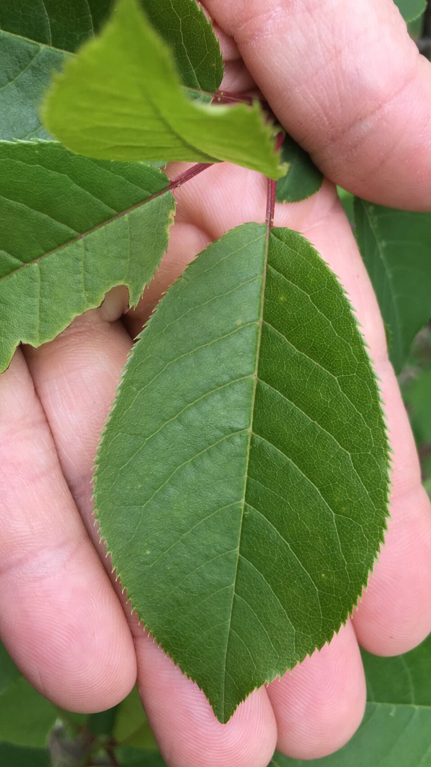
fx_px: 772
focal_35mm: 38
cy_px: 381
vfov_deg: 52.8
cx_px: 230
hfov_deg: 31.2
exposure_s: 1/300
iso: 25
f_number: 2.2
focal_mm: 4.15
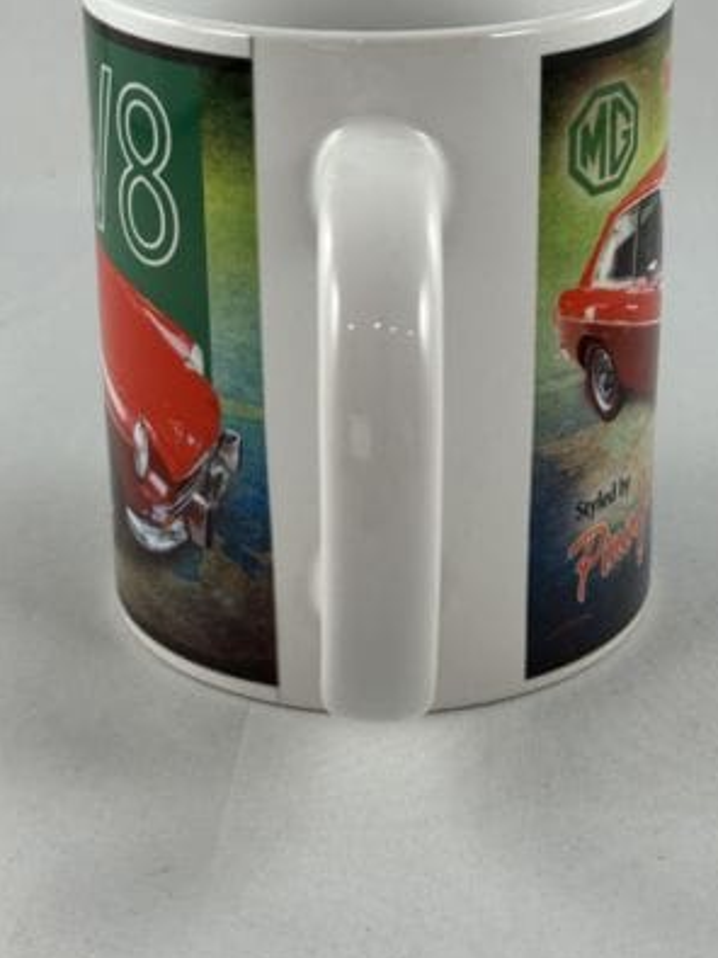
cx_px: 391
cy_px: 324
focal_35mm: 81
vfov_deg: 24.0
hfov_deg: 18.2
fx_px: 2241
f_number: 1.78
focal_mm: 6.86
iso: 50
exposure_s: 1/100
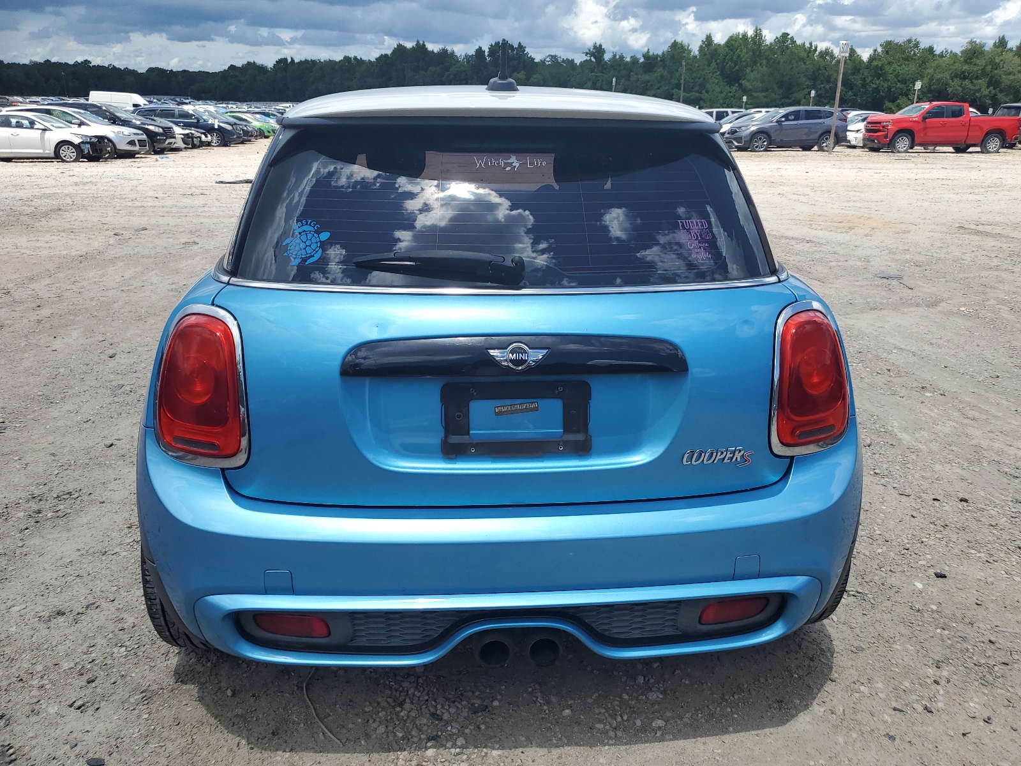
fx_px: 767
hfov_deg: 67.3
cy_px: 383
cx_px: 510
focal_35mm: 26
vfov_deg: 53.1
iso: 50
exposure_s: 1/3333
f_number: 1.5
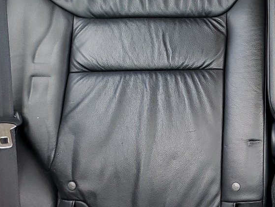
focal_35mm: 74
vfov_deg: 19.9
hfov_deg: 23.8
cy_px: 85
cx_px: 338
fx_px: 588
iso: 58
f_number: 1.5
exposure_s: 1/60.2
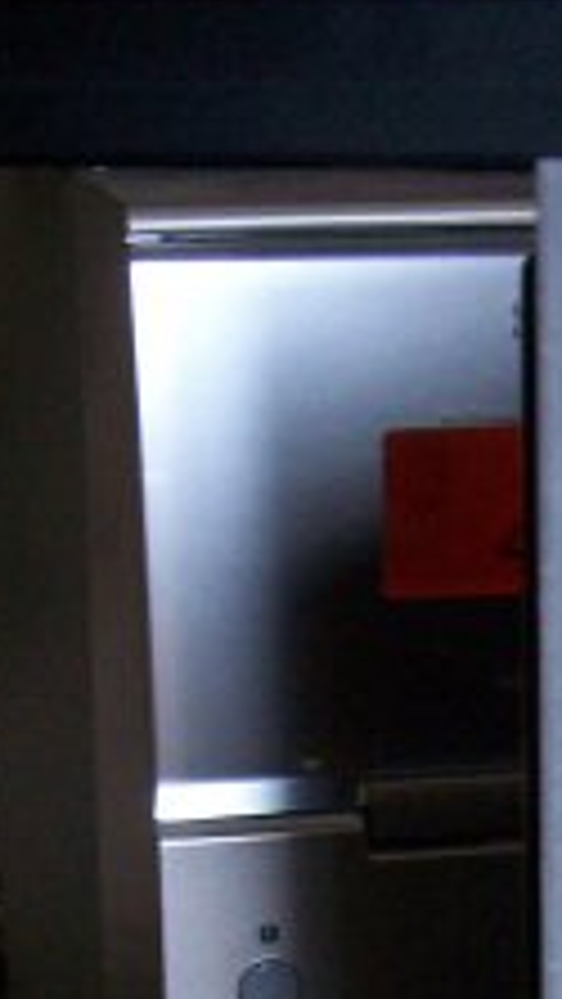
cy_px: 1377
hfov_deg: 10.7
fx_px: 2991
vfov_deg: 17.5
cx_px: 477
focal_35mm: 113
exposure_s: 1/8
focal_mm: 6
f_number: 3
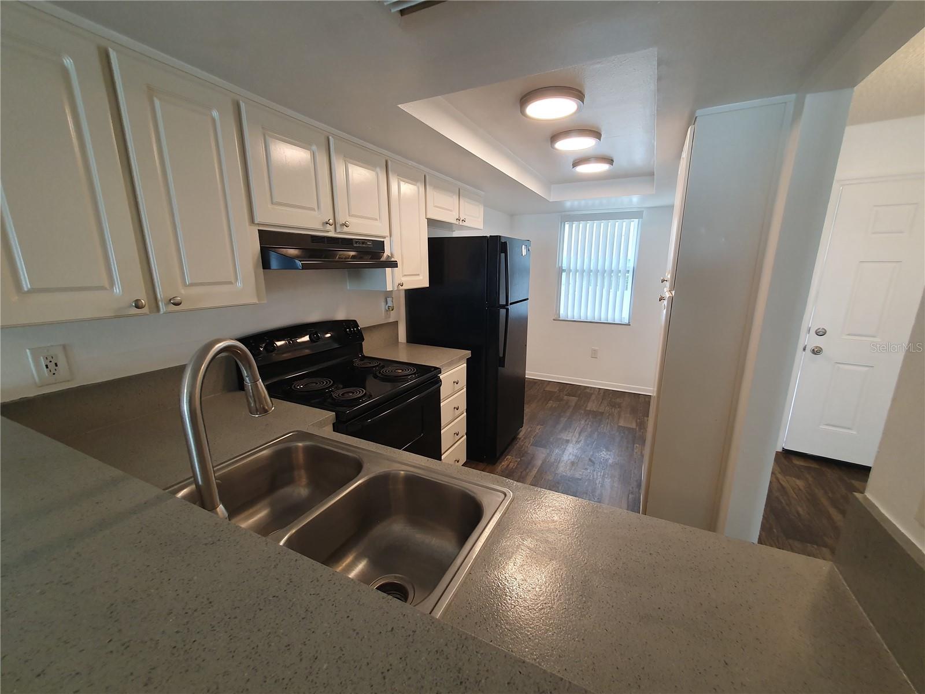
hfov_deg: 106.2
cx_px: 462
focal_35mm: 13
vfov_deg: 89.9
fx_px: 347
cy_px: 347
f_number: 2.2
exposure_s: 1/60
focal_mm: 1.8
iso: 125
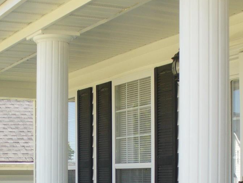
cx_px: 122
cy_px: 202
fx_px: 618
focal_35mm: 88
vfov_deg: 16.3
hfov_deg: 22.3
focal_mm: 6.1
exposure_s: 1/320
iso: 80
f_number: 2.8
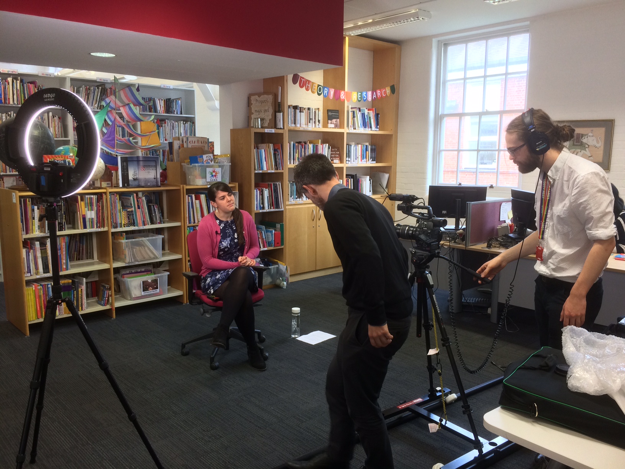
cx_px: 312
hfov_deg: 61.7
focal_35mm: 29
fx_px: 524
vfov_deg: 48.2
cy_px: 234
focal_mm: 4.15
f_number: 2.2
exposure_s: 1/33
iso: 80
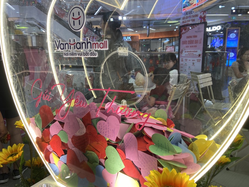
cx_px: 124
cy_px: 94
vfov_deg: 53.1
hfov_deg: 67.3
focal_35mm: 26
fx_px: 187
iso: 64
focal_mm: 4.25
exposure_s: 1/100
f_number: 1.8
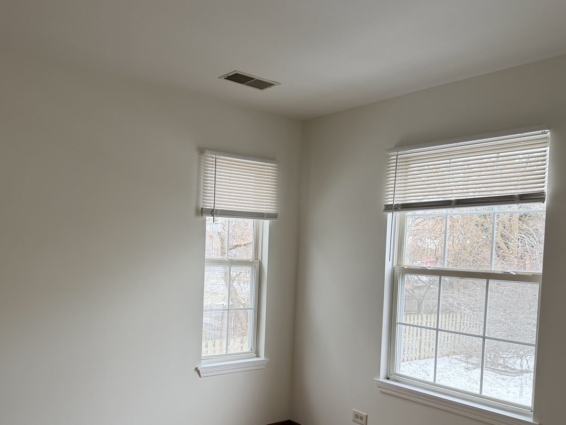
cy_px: 270
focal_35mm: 32
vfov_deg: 43.8
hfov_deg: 56.5
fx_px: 523
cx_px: 236
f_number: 1.78
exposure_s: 1/179
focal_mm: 6.76
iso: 100
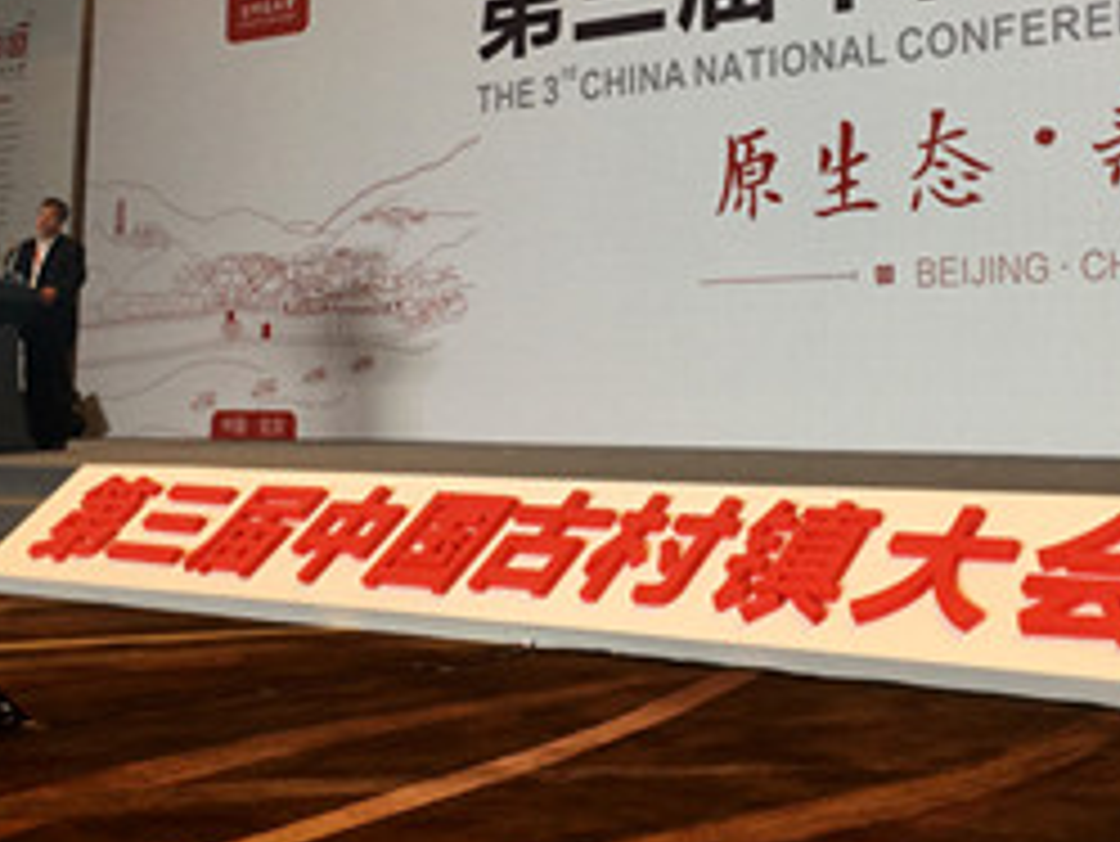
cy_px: 63
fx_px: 2072
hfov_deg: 30.2
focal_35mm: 64
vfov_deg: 22.3
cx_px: 661
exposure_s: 1/100
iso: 40
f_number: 2.2
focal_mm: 4.15
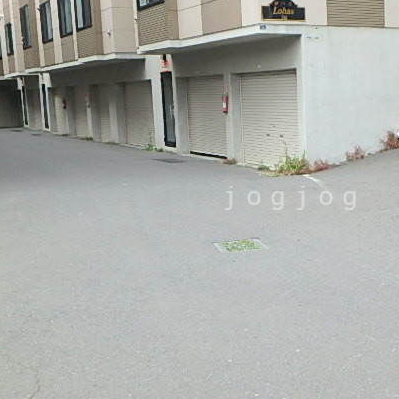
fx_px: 665
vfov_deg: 33.4
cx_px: 293
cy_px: 198
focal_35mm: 51
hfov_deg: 32.8
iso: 250
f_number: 5
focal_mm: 6.4
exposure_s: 1/500
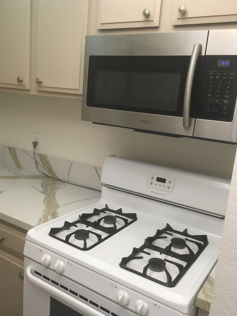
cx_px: 120
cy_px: 161
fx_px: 283
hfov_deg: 45.4
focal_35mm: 31
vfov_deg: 58.4
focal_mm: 4.15
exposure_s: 1/30
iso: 100
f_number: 2.2
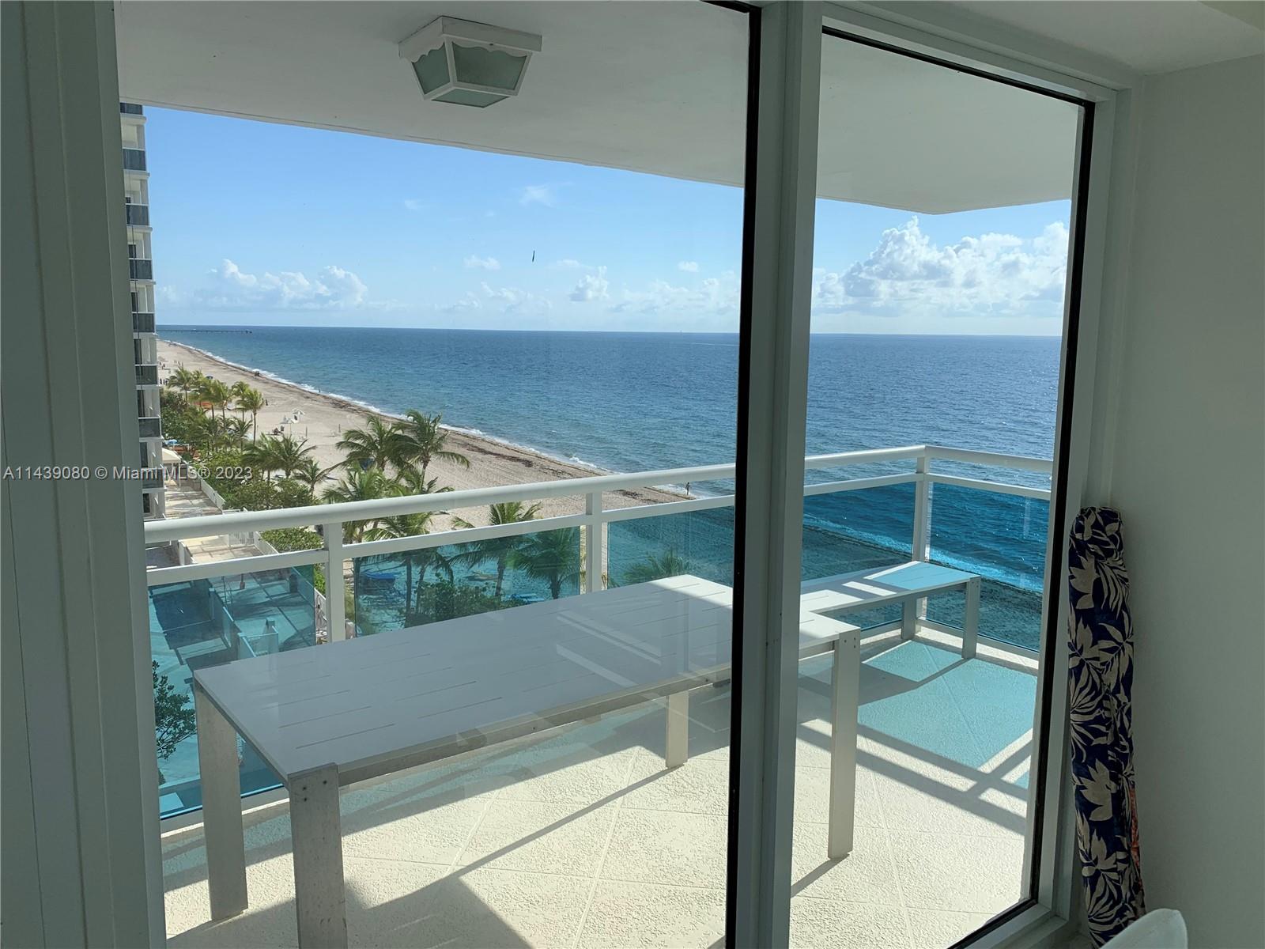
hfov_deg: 67.3
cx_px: 632
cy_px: 474
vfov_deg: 53.1
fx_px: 950
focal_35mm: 26
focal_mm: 4.25
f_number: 1.8
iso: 25
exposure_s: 1/1490
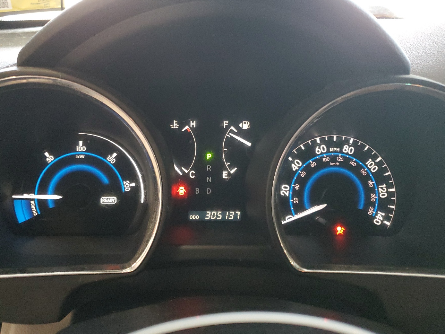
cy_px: 157
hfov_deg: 59.9
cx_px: 210
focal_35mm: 30
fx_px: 386
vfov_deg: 46.8
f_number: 1.5
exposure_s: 1/60.2
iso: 416
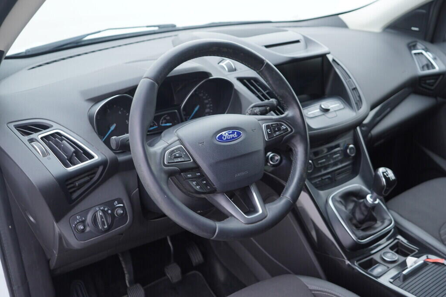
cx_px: 223
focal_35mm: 36
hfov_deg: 53.1
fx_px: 446
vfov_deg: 36.9
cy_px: 148
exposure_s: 1/40
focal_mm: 24
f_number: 2.8
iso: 160
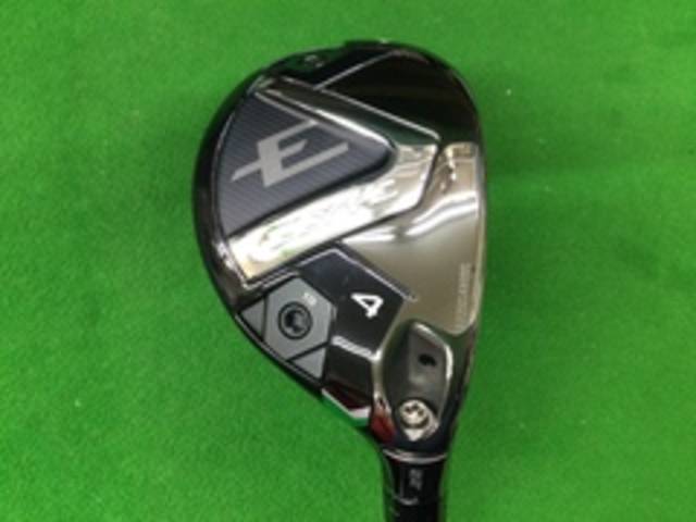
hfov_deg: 58.4
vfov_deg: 45.4
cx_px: 348
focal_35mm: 31
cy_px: 261
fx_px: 623
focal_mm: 3.3
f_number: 2.4
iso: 125
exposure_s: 1/30
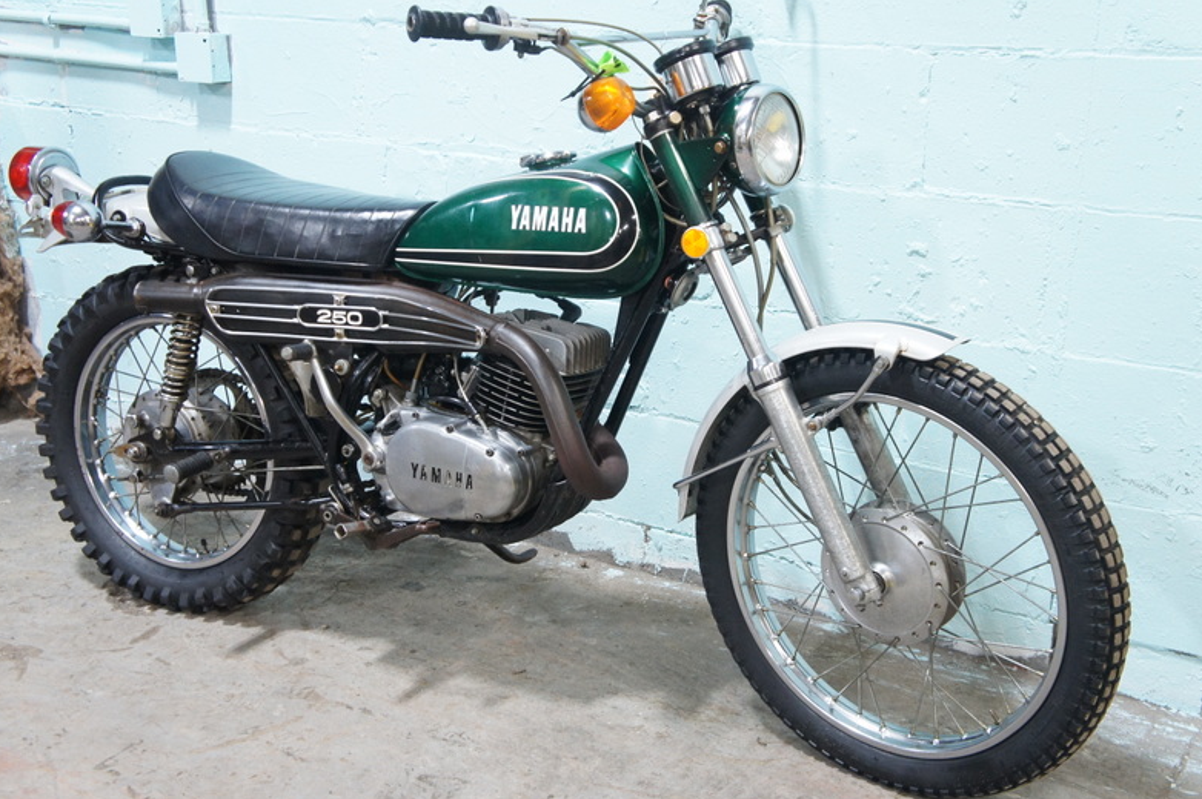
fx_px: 1485
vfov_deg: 30.1
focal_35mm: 45
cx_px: 610
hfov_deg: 44.1
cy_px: 393
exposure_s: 1/40
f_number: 4
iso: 1600
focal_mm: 29
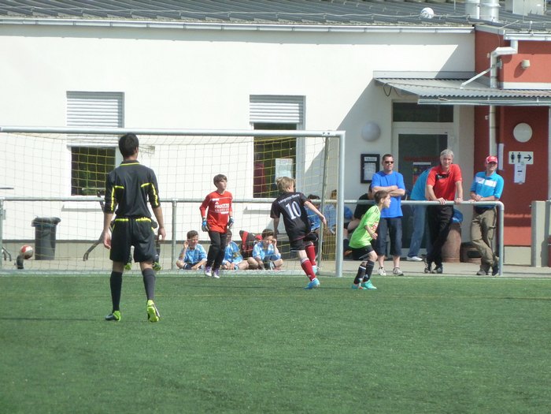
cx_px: 276
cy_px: 207
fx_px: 4775
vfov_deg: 5.0
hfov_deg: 6.6
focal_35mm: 300
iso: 400
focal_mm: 49.2
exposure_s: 1/1000
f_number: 4.9
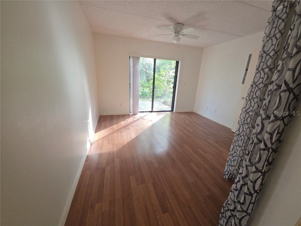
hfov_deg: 106.2
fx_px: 113
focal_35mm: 13
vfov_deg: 89.9
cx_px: 150
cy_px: 113
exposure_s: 1/120
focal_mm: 2.2
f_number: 1.9
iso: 125
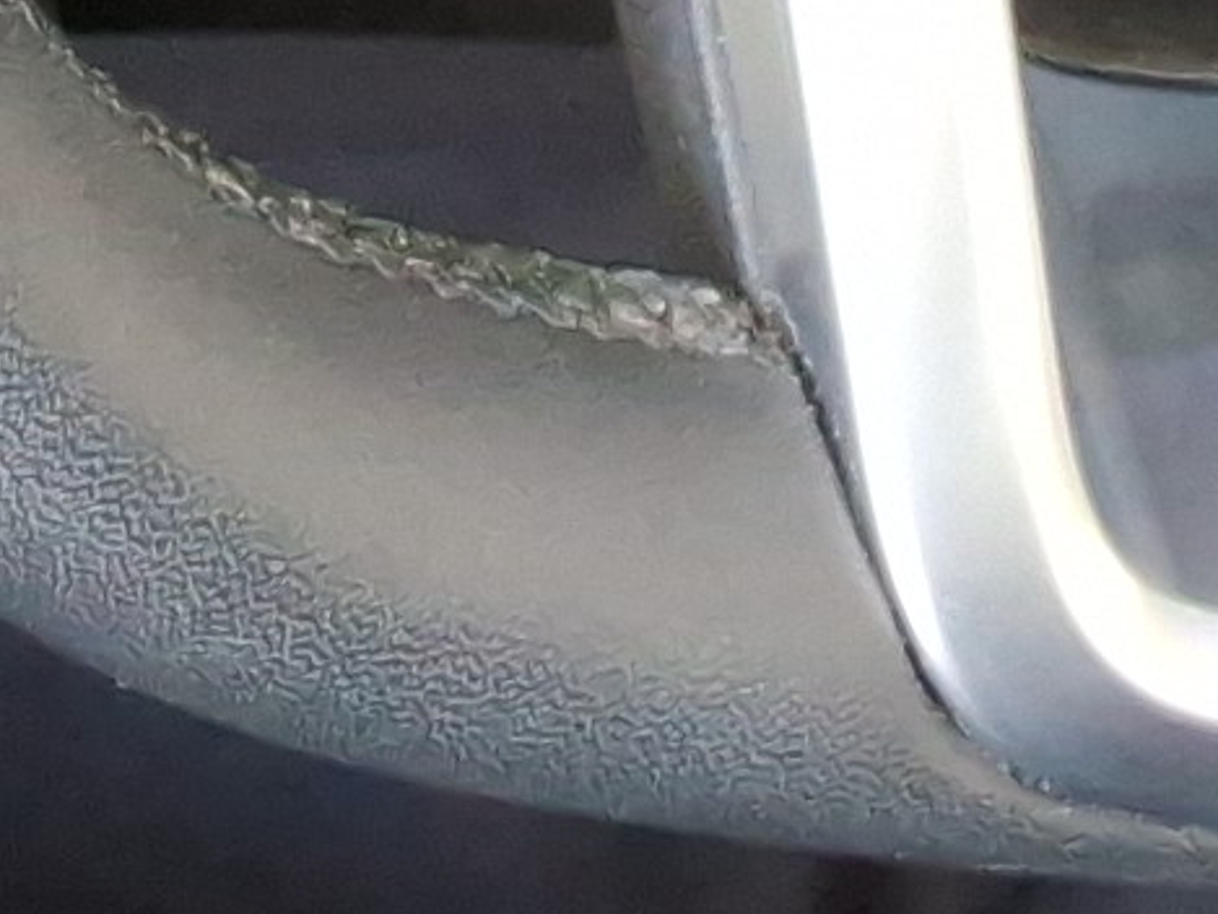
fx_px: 6863
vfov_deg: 7.0
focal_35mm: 195
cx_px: 83
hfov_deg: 10.1
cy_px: -1628
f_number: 1.9
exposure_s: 1/40
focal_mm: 2.91
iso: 81
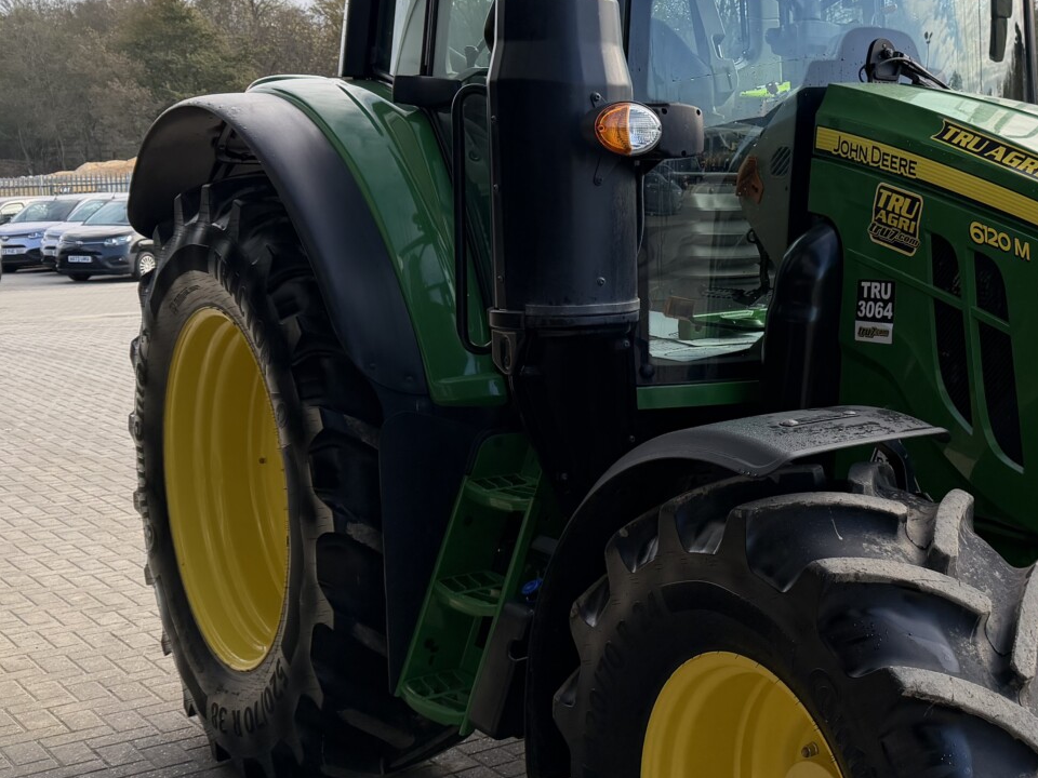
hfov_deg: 35.8
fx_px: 1499
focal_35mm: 50
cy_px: 346
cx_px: 941
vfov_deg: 29.1
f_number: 1.78
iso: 100
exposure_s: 1/1250
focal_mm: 6.76
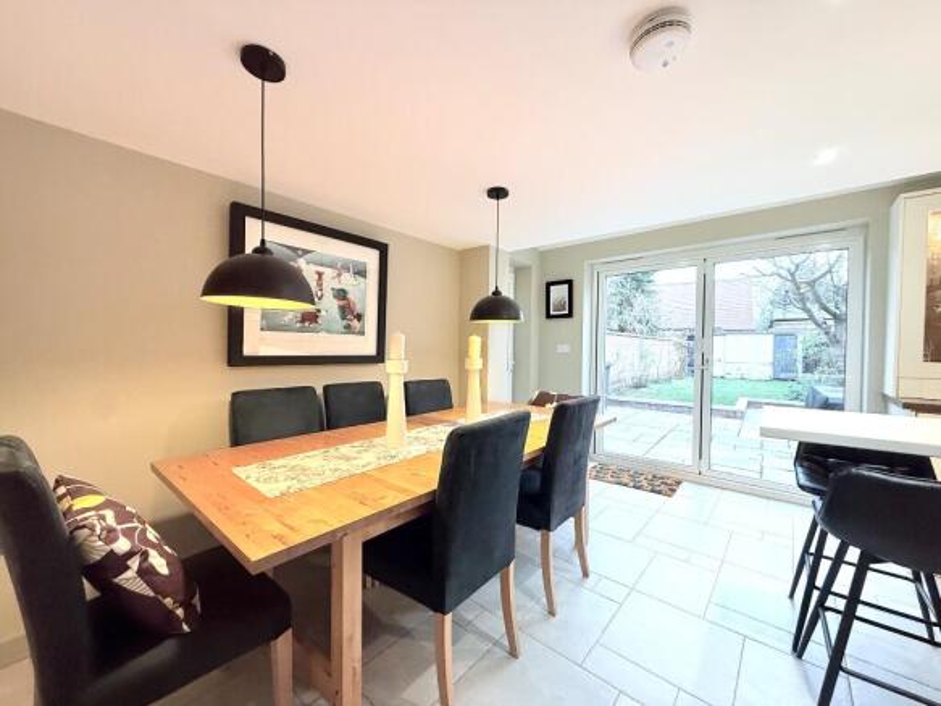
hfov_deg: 102.1
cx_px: 470
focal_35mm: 14
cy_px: 353
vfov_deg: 85.7
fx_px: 380
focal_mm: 2.22
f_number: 2.2
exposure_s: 1/100
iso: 250
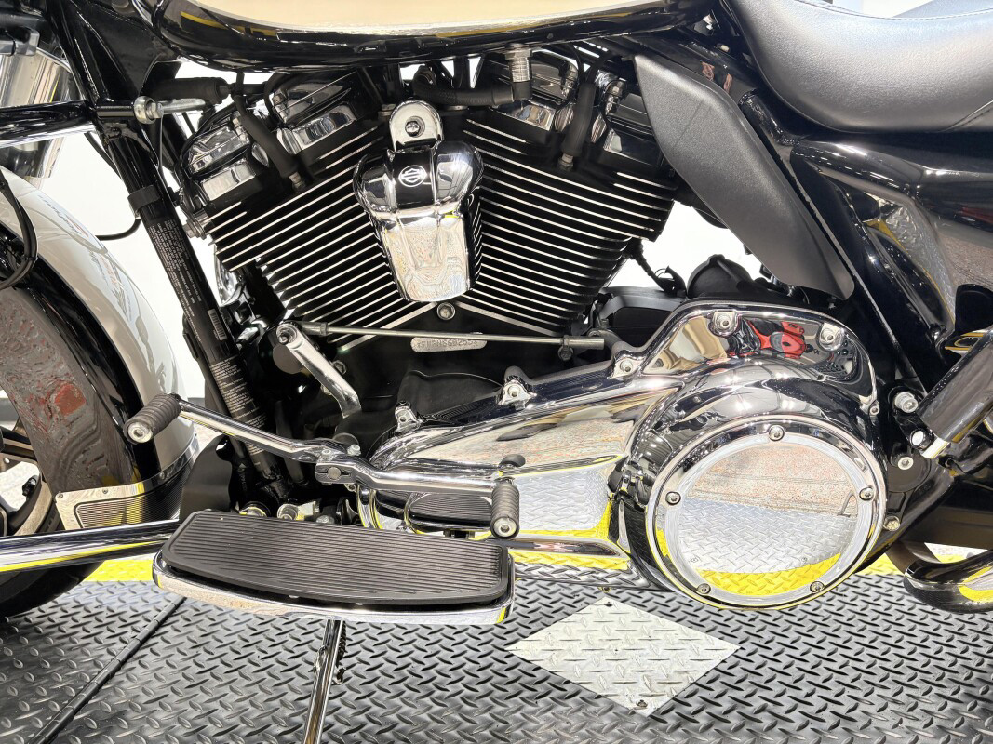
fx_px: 746
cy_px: 372
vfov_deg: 53.1
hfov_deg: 67.3
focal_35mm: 26
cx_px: 496
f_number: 1.6
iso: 100
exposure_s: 1/60
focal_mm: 5.96
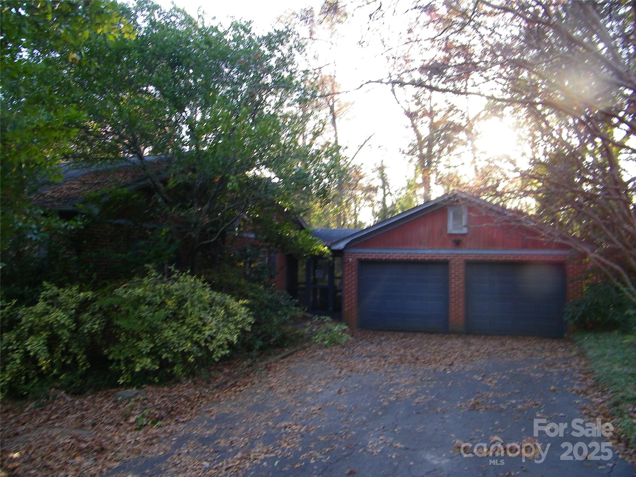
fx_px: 514
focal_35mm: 28
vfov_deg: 49.7
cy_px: 238
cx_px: 318
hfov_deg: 63.4
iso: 80
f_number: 3.5
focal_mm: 5
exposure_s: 1/30
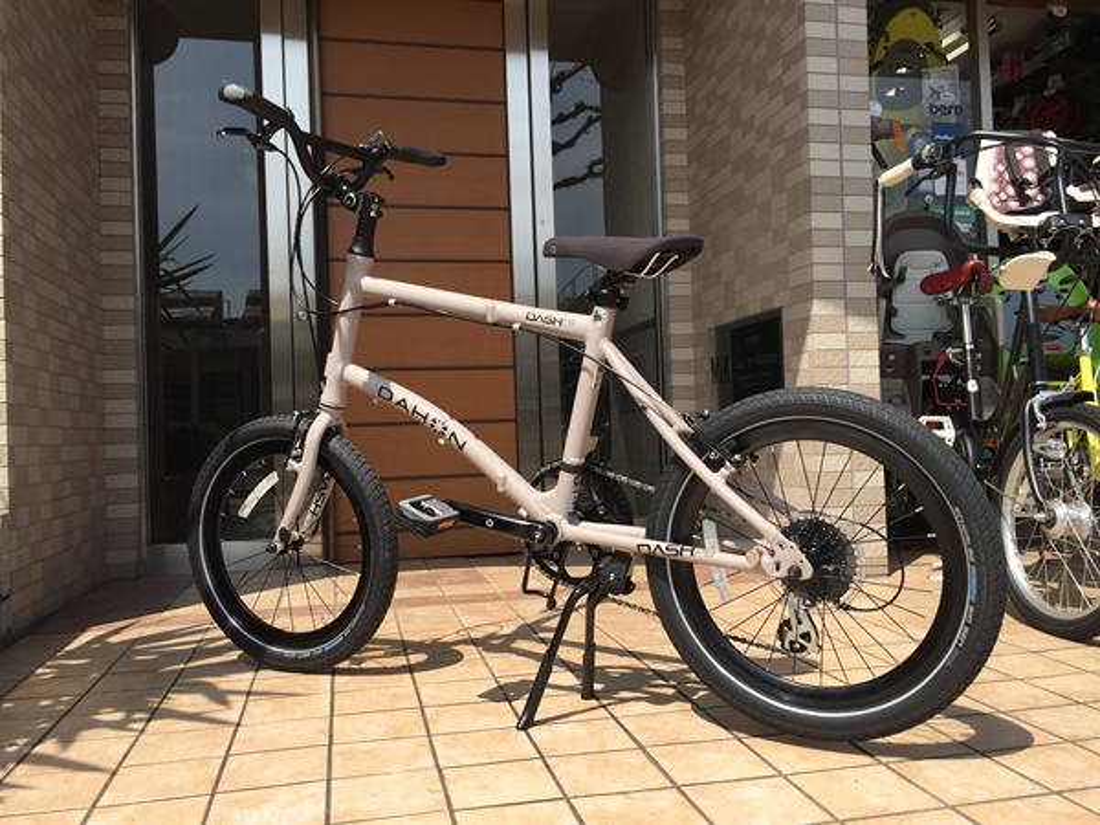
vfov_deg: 48.2
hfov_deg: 61.7
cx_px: 550
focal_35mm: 29
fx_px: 922
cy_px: 412
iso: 32
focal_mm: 4.15
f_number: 2.2
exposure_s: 1/1799
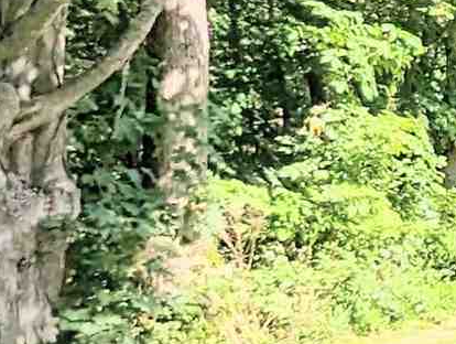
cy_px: 127
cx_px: 1275
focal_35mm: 96
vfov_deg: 15.4
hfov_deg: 12.3
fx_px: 1267
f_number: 2.2
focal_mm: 1.95
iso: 48
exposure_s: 1/1453
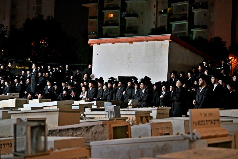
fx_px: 463
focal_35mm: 70
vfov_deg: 19.5
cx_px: 119
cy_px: 80
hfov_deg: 28.8
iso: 2000
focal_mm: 70
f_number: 2.8
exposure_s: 1/125
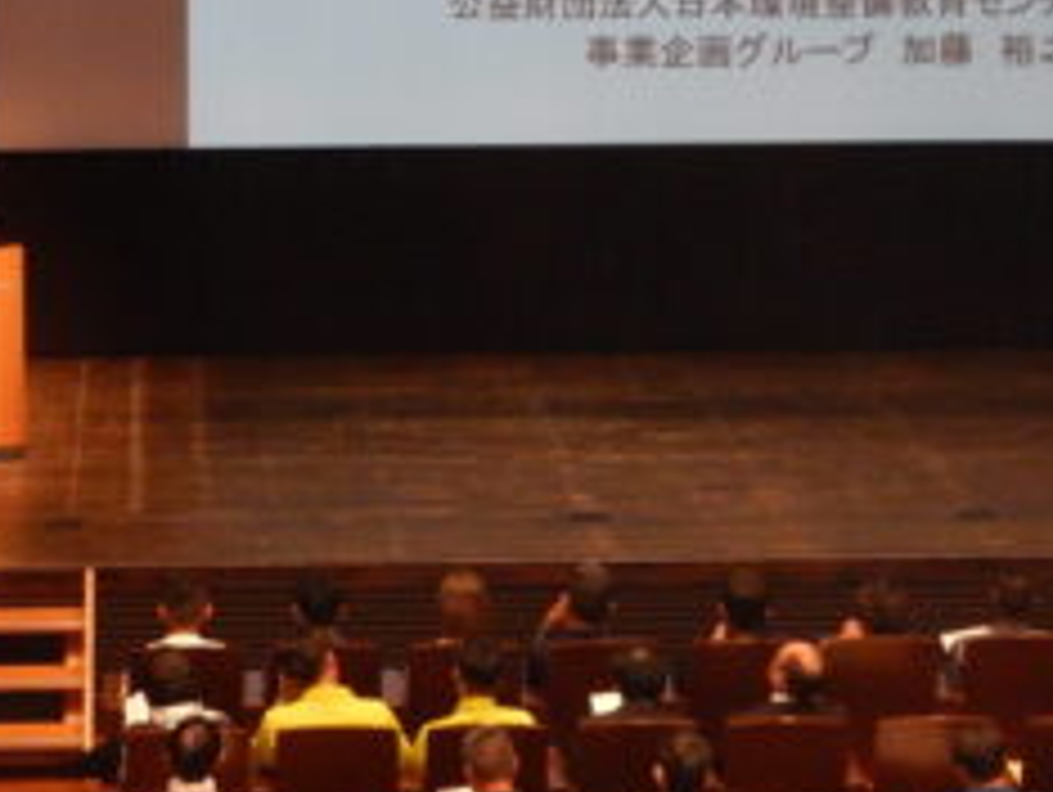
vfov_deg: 12.2
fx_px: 3654
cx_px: 317
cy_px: -65
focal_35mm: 120
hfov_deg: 16.3
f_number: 4.3
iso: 900
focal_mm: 8.5
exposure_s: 1/30
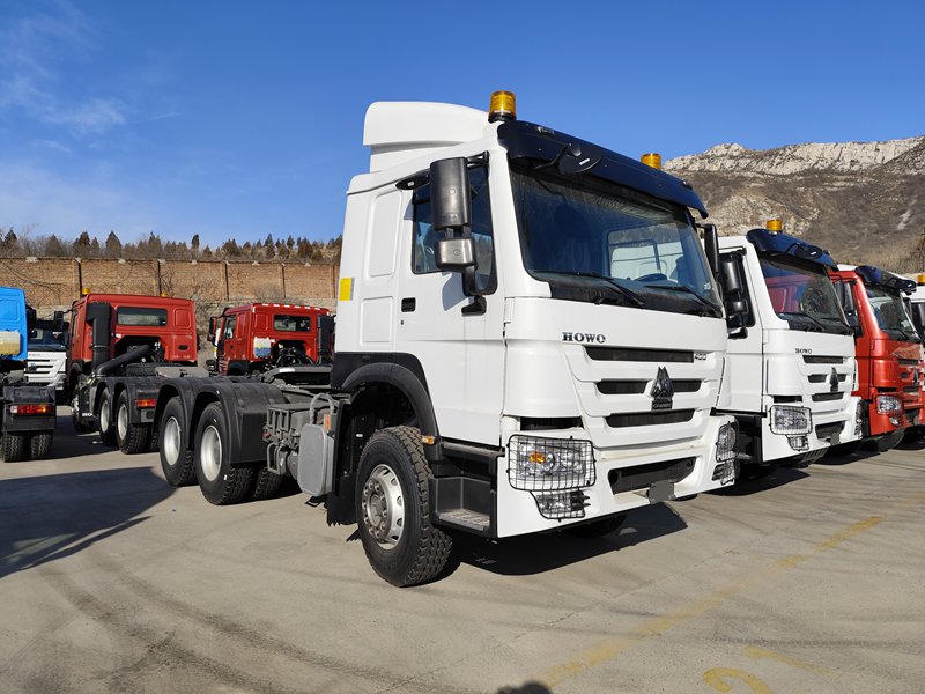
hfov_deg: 73.9
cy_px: 347
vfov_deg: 58.9
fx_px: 615
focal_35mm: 23
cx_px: 462
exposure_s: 1/1340
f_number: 1.65
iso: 50
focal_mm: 6.14
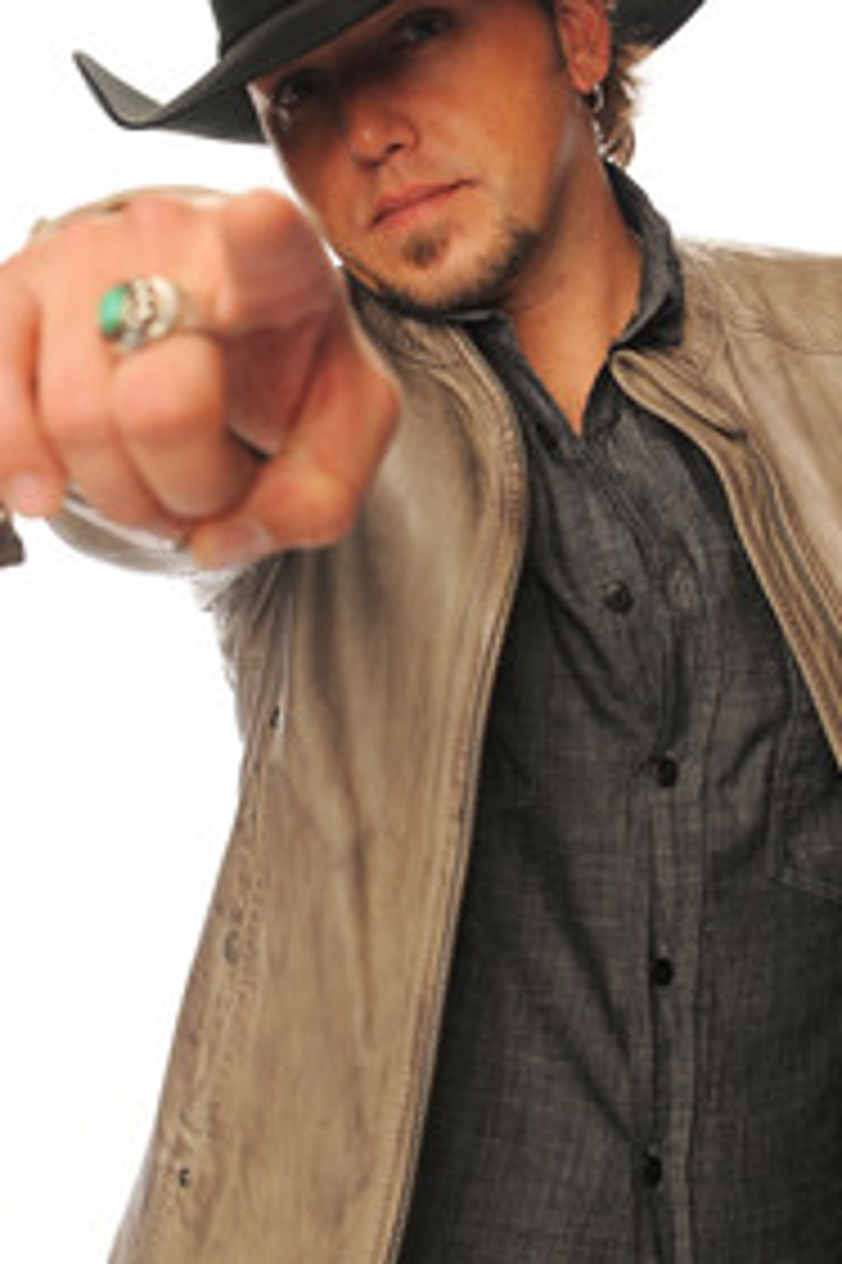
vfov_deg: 35.0
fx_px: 2002
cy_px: 562
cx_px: 504
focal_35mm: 57
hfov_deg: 23.7
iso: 200
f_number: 6.3
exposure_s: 1/200
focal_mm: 40
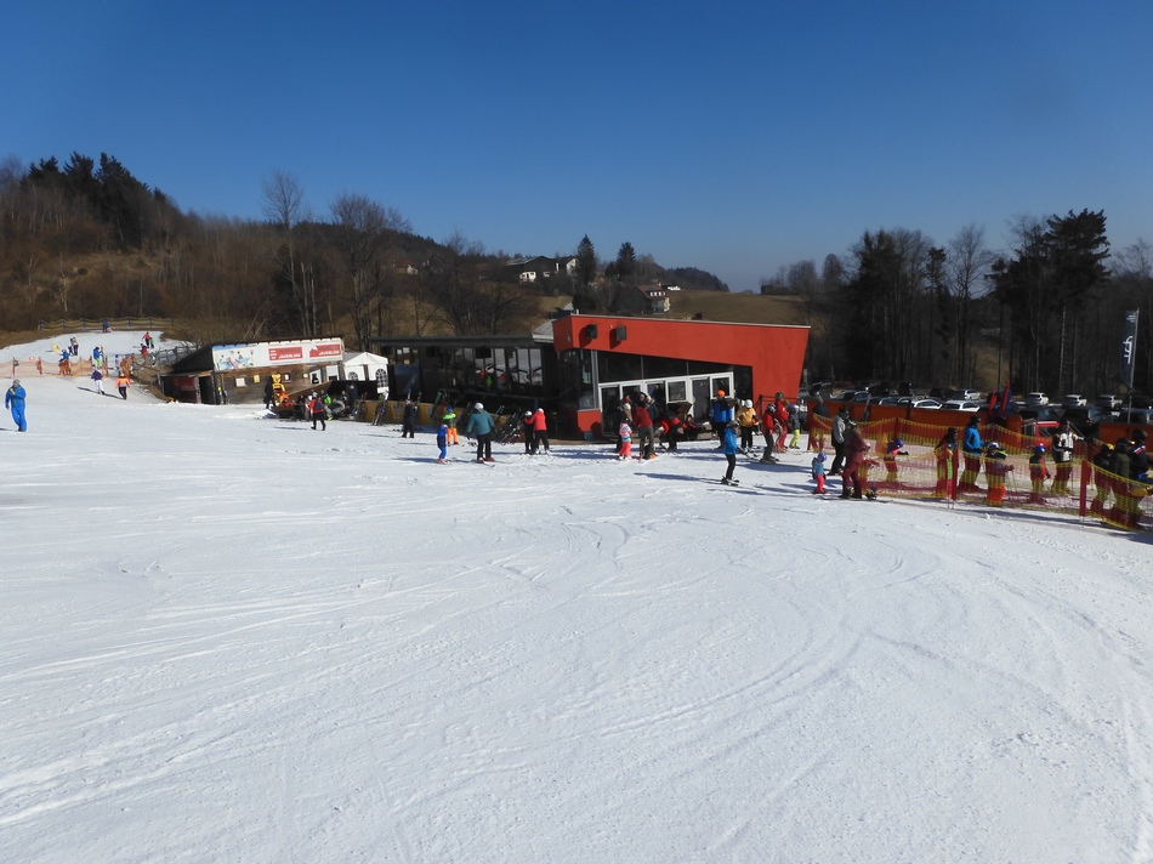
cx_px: 576
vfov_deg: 56.8
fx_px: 799
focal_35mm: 24
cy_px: 432
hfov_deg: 71.6
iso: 100
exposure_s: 1/2000
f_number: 4.5
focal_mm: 4.3
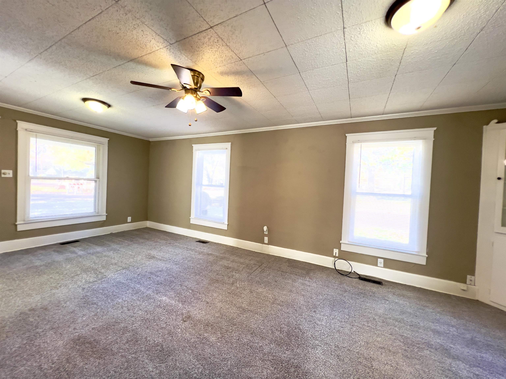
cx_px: 253
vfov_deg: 89.9
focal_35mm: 13
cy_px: 190
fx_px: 190
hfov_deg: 106.2
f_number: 1.8
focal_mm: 1.57
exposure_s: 1/120
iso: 200
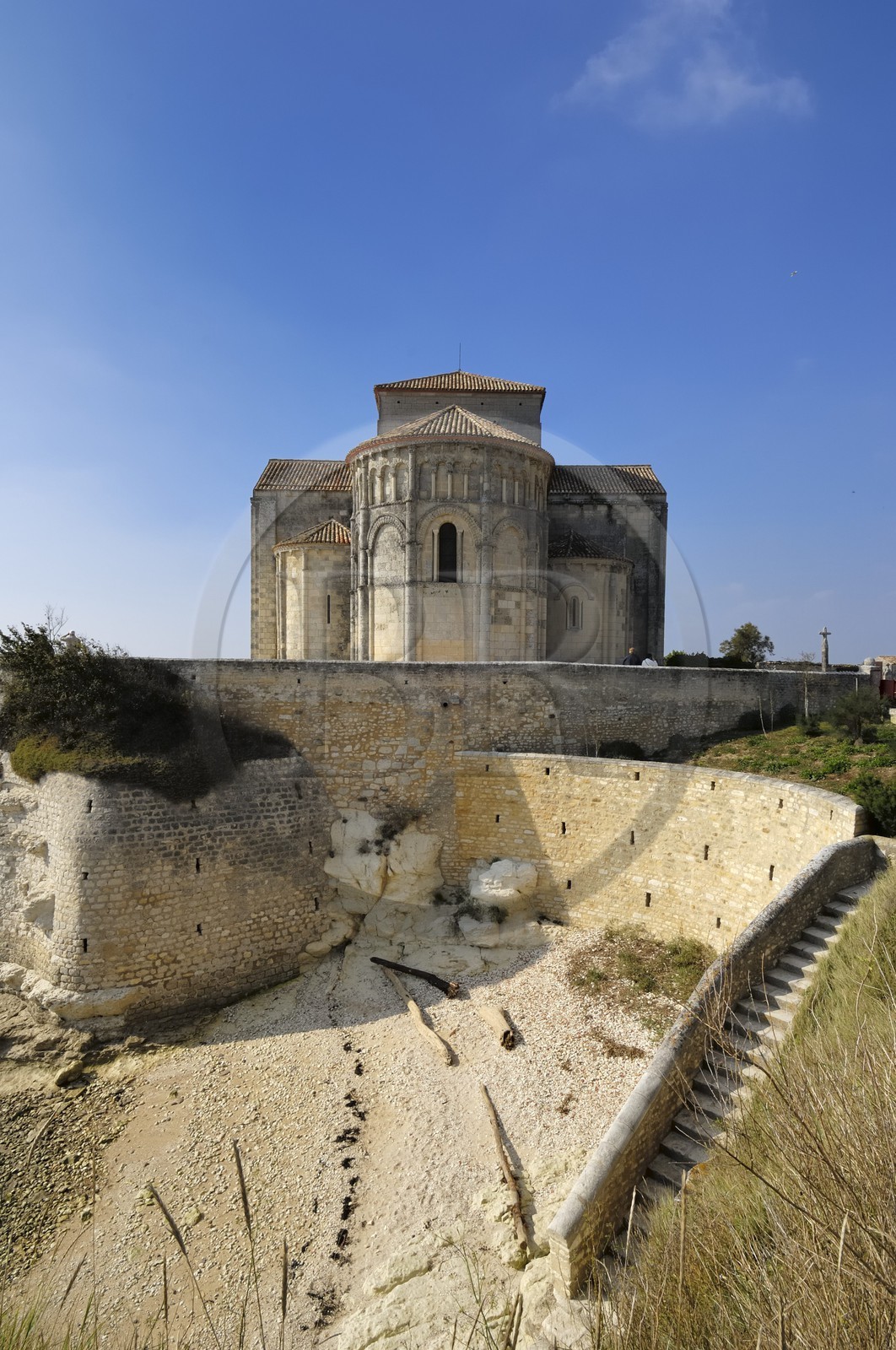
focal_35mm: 20
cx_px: 448
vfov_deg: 85.5
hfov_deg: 63.1
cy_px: 675
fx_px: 730
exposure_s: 1/160
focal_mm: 13
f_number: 13
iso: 100
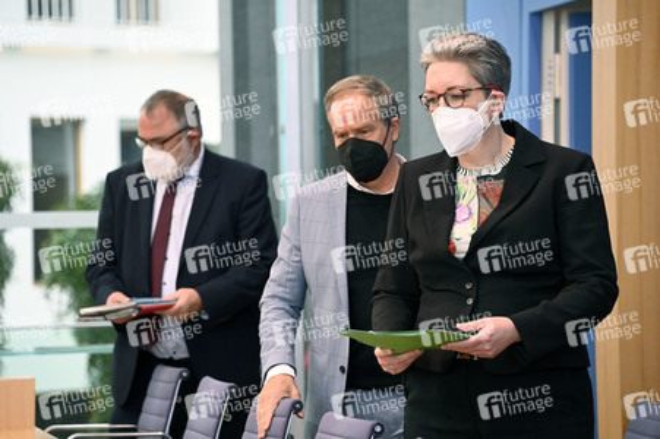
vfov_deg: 7.6
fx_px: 3297
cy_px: 220
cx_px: 330
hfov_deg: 11.4
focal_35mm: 180
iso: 4000
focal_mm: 180
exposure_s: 1/400
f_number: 5.6
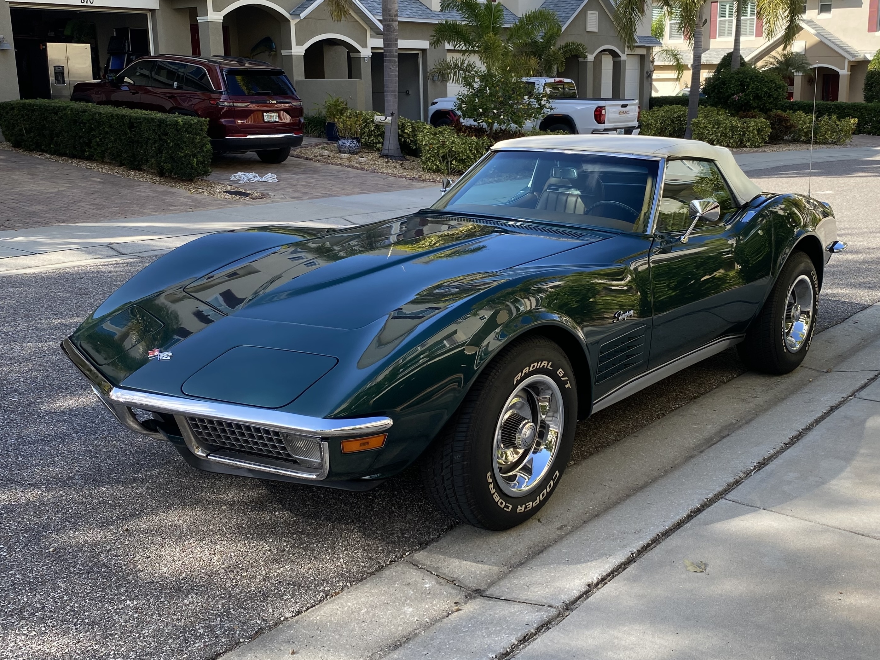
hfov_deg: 67.3
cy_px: 330
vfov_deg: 53.1
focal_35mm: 26
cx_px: 440
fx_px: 661
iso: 32
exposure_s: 1/833
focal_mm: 4.25
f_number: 1.8
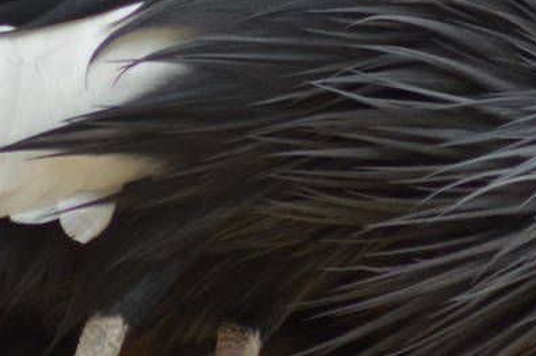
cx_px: 357
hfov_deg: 1.1
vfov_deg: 0.8
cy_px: 47
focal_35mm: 1816
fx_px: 27005
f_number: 5.6
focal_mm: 300
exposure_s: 1/800
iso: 800
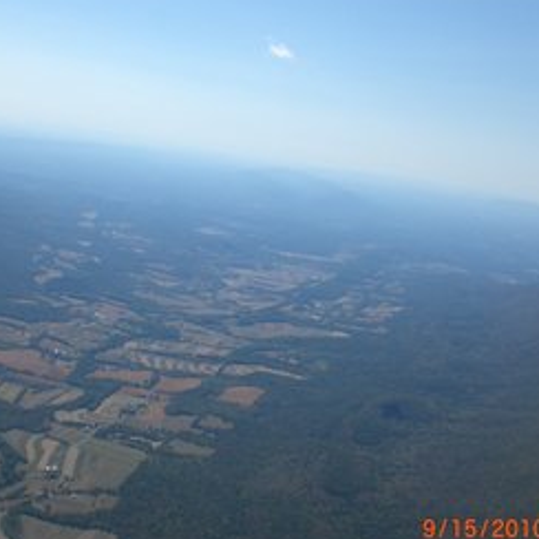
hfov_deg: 31.1
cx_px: 254
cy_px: 265
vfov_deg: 31.1
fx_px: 969
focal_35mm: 55
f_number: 4.4
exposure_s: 1/640
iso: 50
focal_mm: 6.3
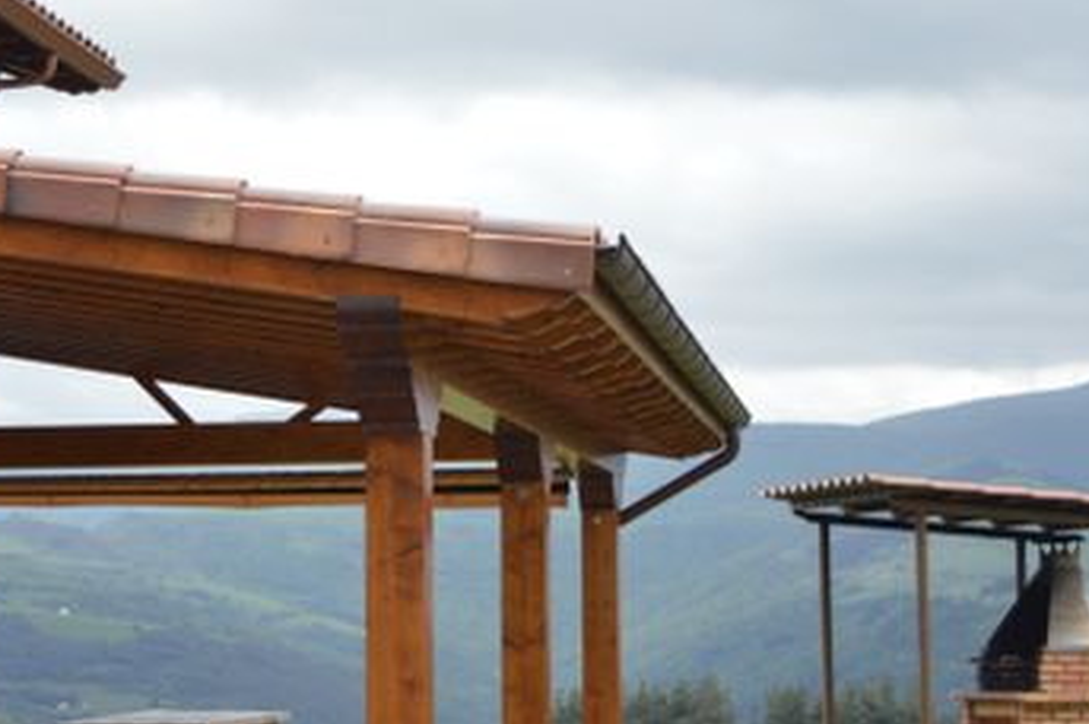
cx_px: 248
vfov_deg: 14.8
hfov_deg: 22.0
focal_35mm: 92
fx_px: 2777
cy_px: 472
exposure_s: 1/200
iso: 100
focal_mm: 35
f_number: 5
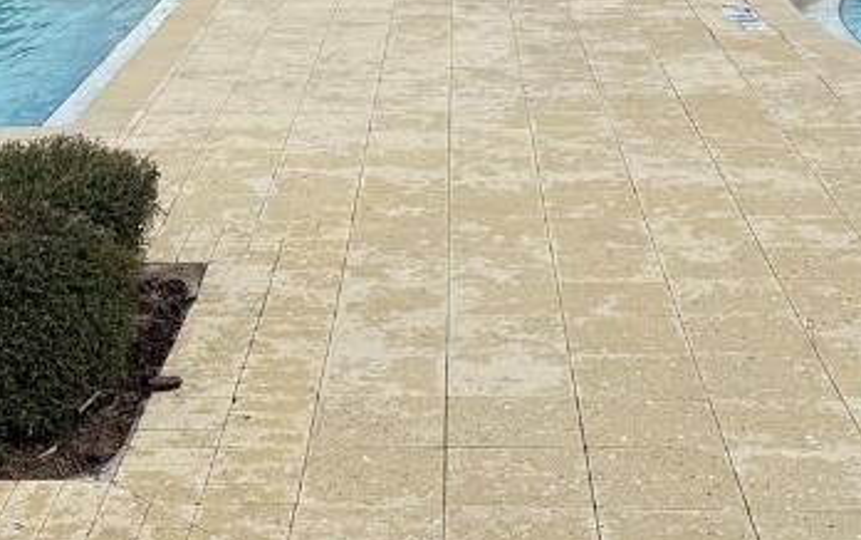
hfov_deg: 25.3
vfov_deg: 15.0
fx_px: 1902
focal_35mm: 81
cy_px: -258
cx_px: 247
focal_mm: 5.96
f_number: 1.6
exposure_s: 1/4065
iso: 50
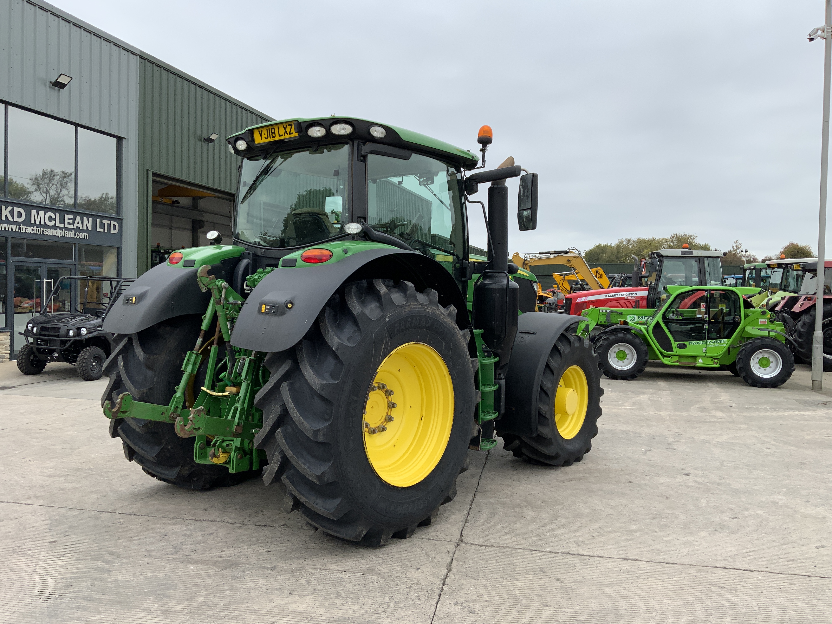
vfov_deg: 48.2
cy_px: 312
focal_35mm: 29
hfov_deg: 61.7
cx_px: 416
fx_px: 697
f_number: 1.8
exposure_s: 1/719
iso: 16
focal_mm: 3
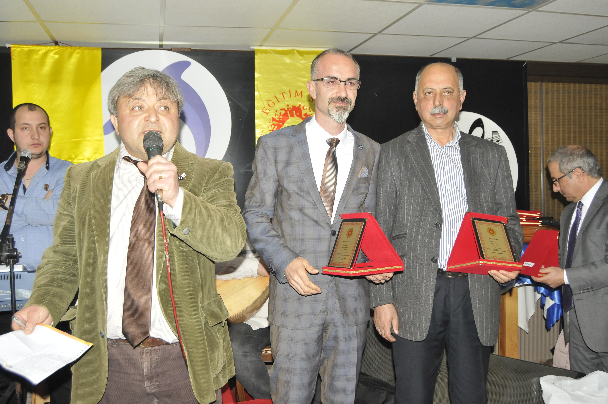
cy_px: 202
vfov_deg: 38.3
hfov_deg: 55.2
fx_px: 582
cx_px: 304
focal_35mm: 34
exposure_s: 1/60
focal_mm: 23
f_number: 5
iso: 800
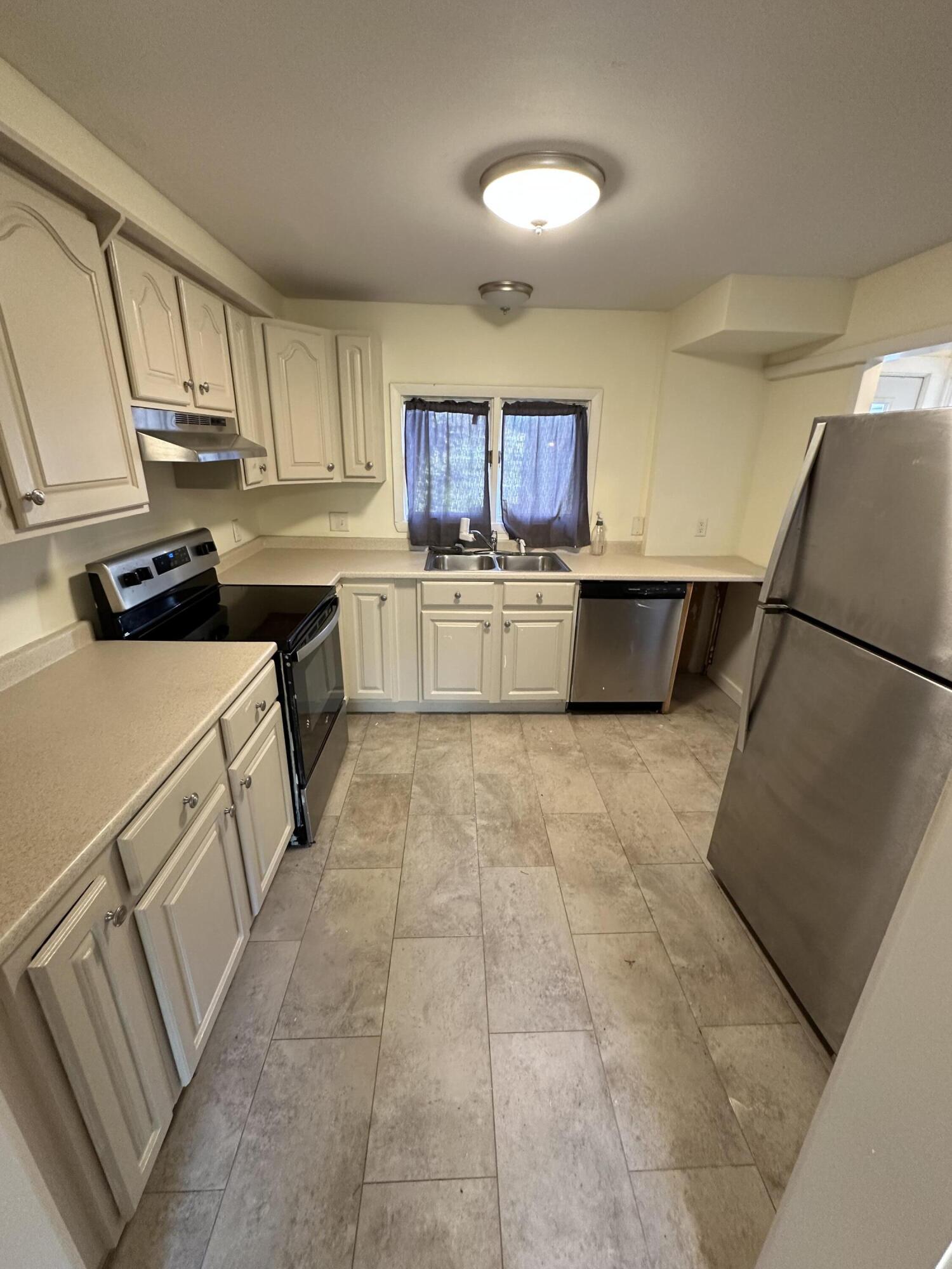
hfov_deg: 85.7
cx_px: 476
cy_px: 634
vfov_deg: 102.1
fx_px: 513
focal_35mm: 14
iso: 250
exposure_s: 1/60
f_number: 2.2
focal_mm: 2.22
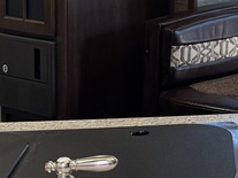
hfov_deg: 15.9
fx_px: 797
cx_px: 328
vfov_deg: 12.5
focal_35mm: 116
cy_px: -37
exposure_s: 1/101
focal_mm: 6.76
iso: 200
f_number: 1.78
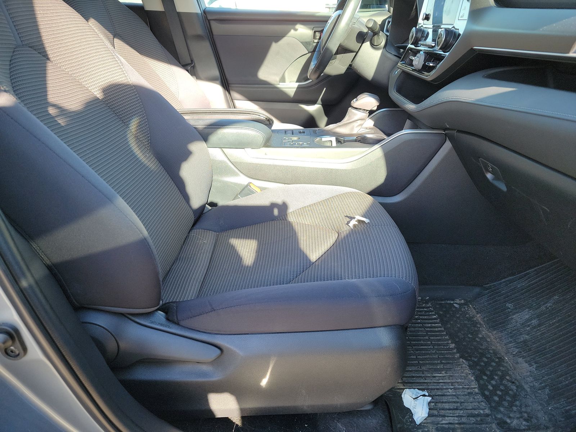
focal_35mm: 24
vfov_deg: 56.8
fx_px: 399
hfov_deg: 71.6
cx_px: 288
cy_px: 216
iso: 51
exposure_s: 1/59
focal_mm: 6.7
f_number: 1.8
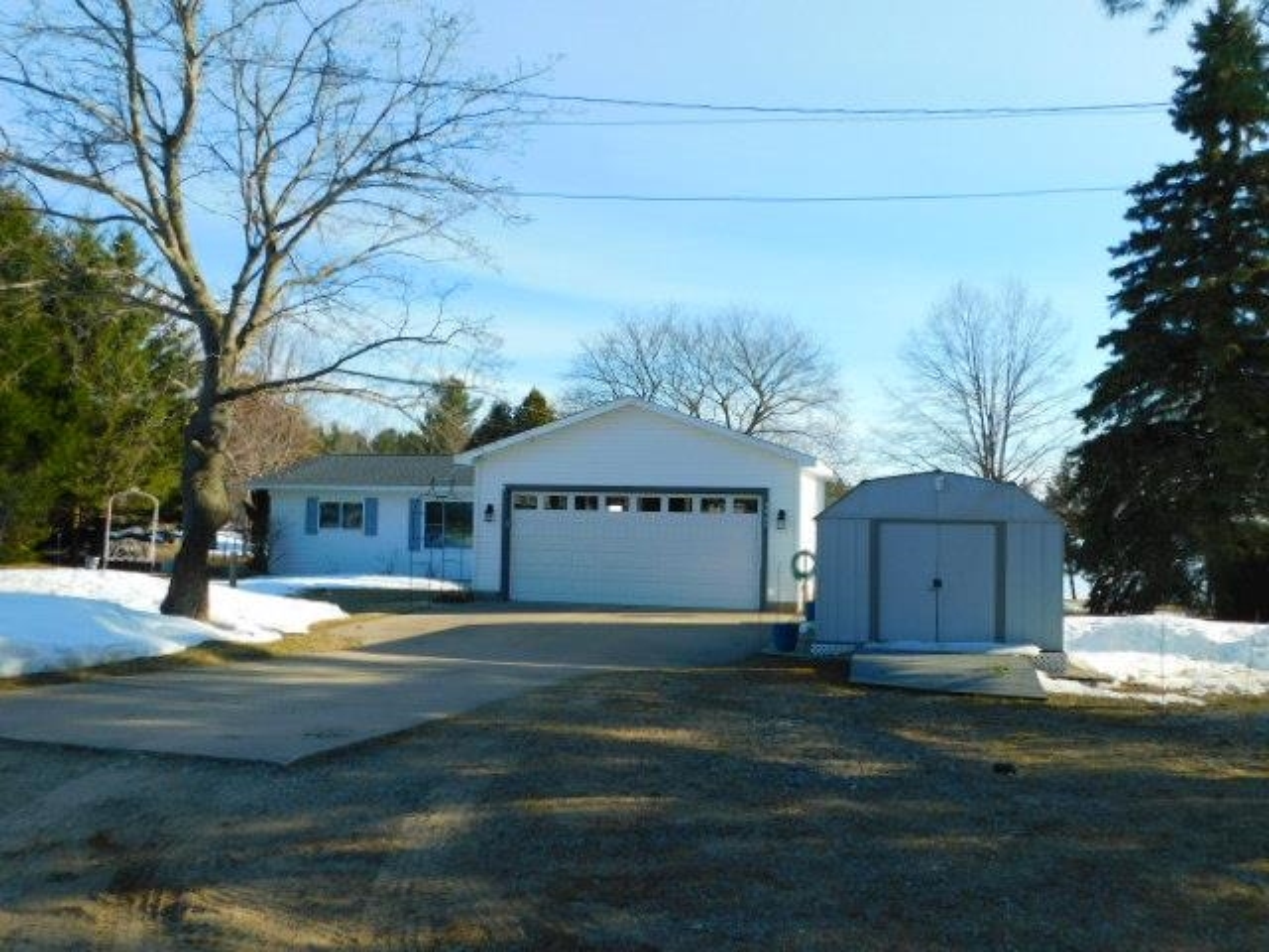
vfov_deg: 46.8
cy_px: 476
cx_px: 634
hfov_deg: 60.0
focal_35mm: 30
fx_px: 1100
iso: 125
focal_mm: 5.3
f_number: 3.2
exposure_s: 1/800
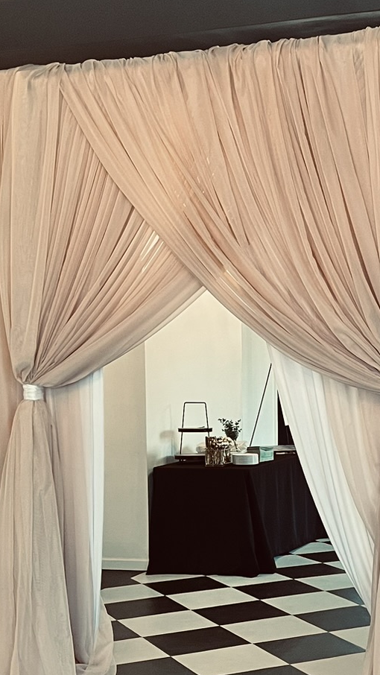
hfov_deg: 18.7
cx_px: 290
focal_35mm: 64
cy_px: 451
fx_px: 1146
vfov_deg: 32.5
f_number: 1.5
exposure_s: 1/60
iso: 320
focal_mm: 5.7
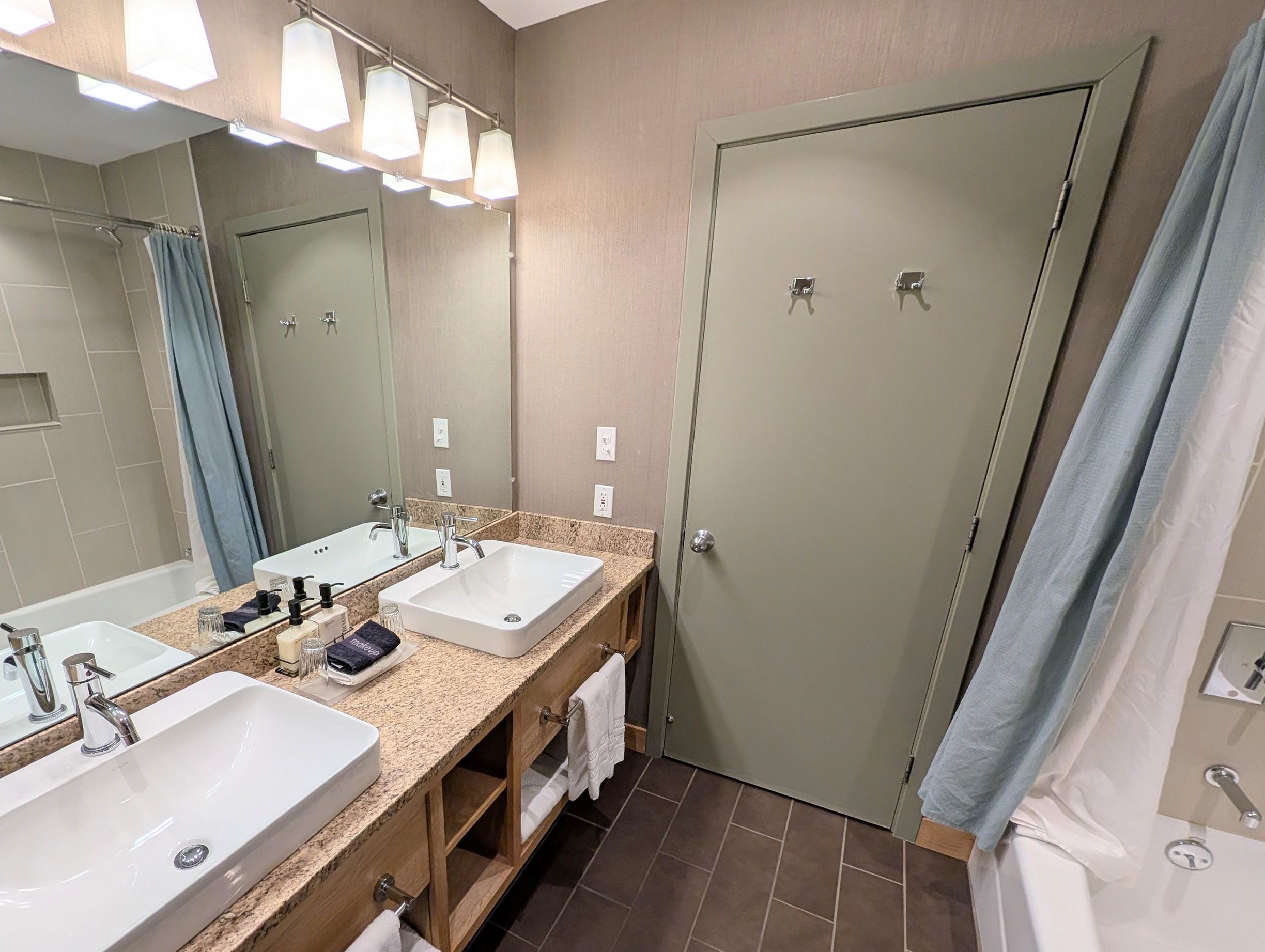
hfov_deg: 96.5
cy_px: 568
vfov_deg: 81.0
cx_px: 491
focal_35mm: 15
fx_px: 549
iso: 46
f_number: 1.7
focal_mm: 2.02
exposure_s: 1/164
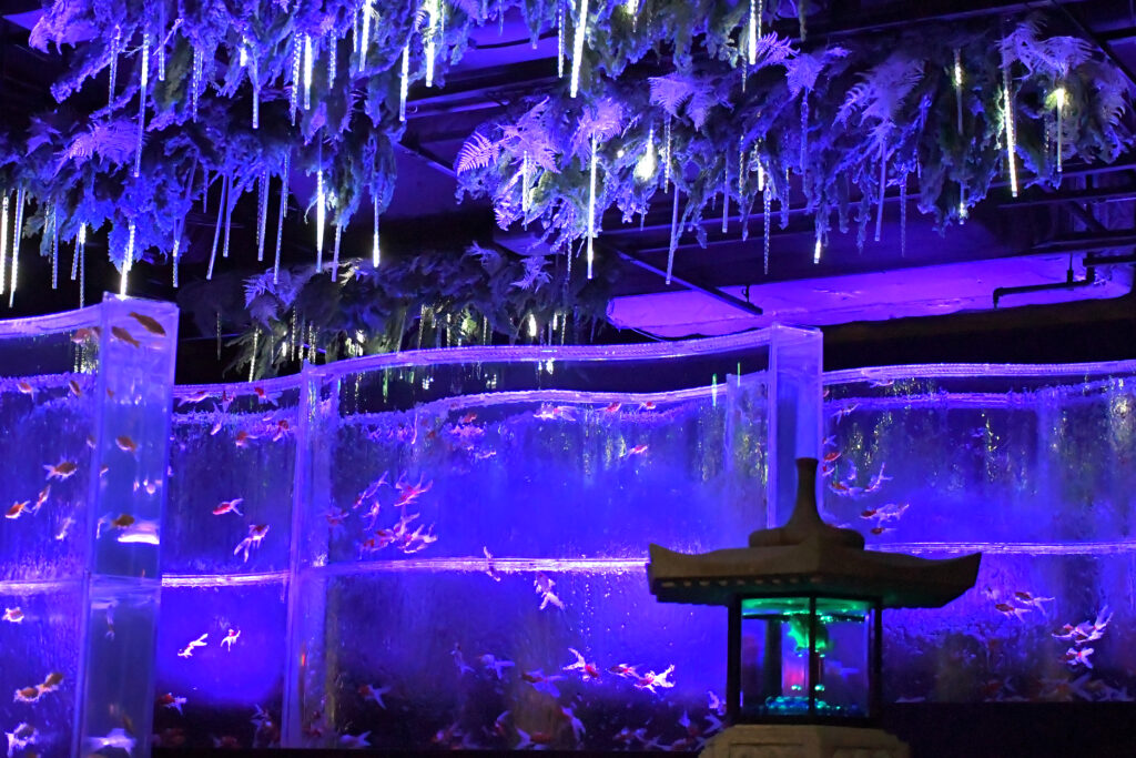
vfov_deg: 19.5
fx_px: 2209
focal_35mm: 70
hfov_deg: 28.8
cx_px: 568
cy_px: 379
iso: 6400
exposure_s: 1/400
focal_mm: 35
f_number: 4.2
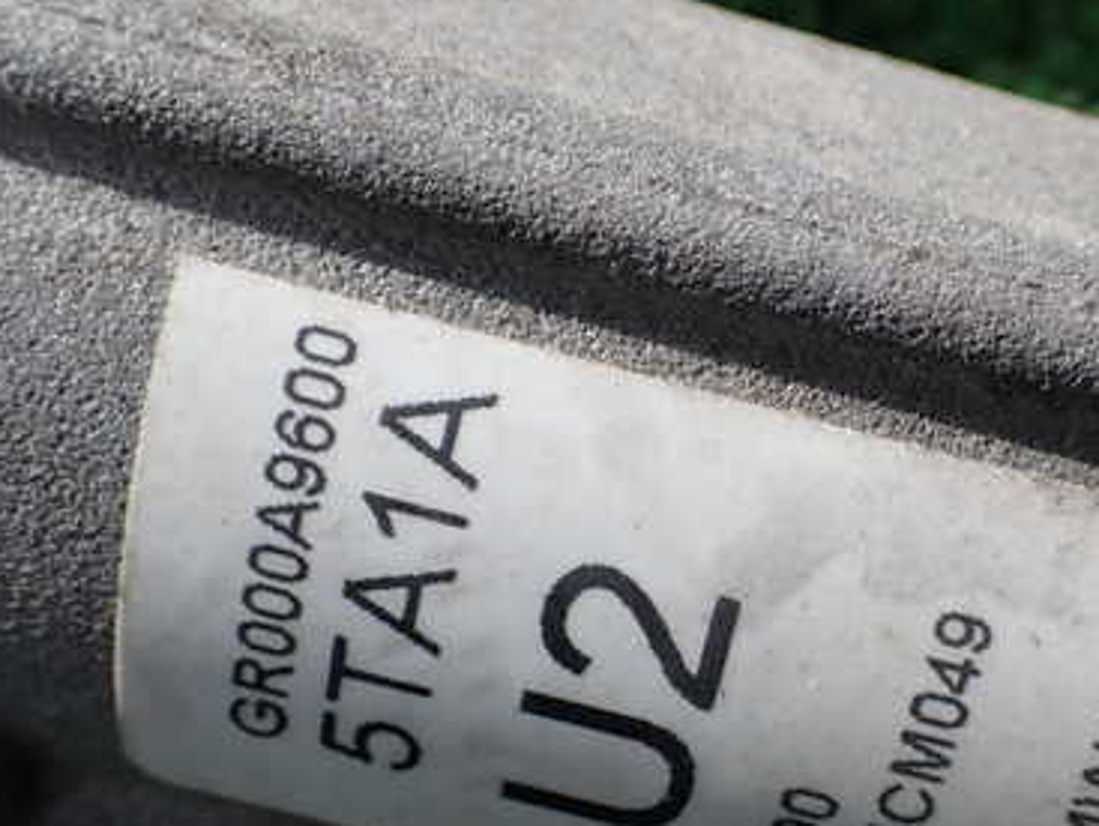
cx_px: 761
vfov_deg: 29.4
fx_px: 1557
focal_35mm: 49
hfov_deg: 38.3
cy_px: 581
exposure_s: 1/1000
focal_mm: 5.4
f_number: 3.2
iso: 100
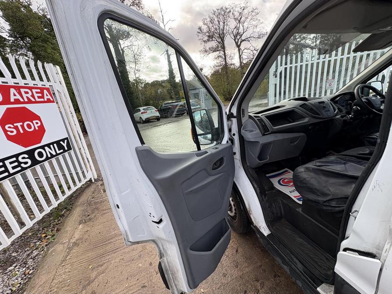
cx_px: 196
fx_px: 159
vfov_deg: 85.7
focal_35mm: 14
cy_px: 147
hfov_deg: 102.1
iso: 40
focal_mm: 2.22
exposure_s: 1/284
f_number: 2.2
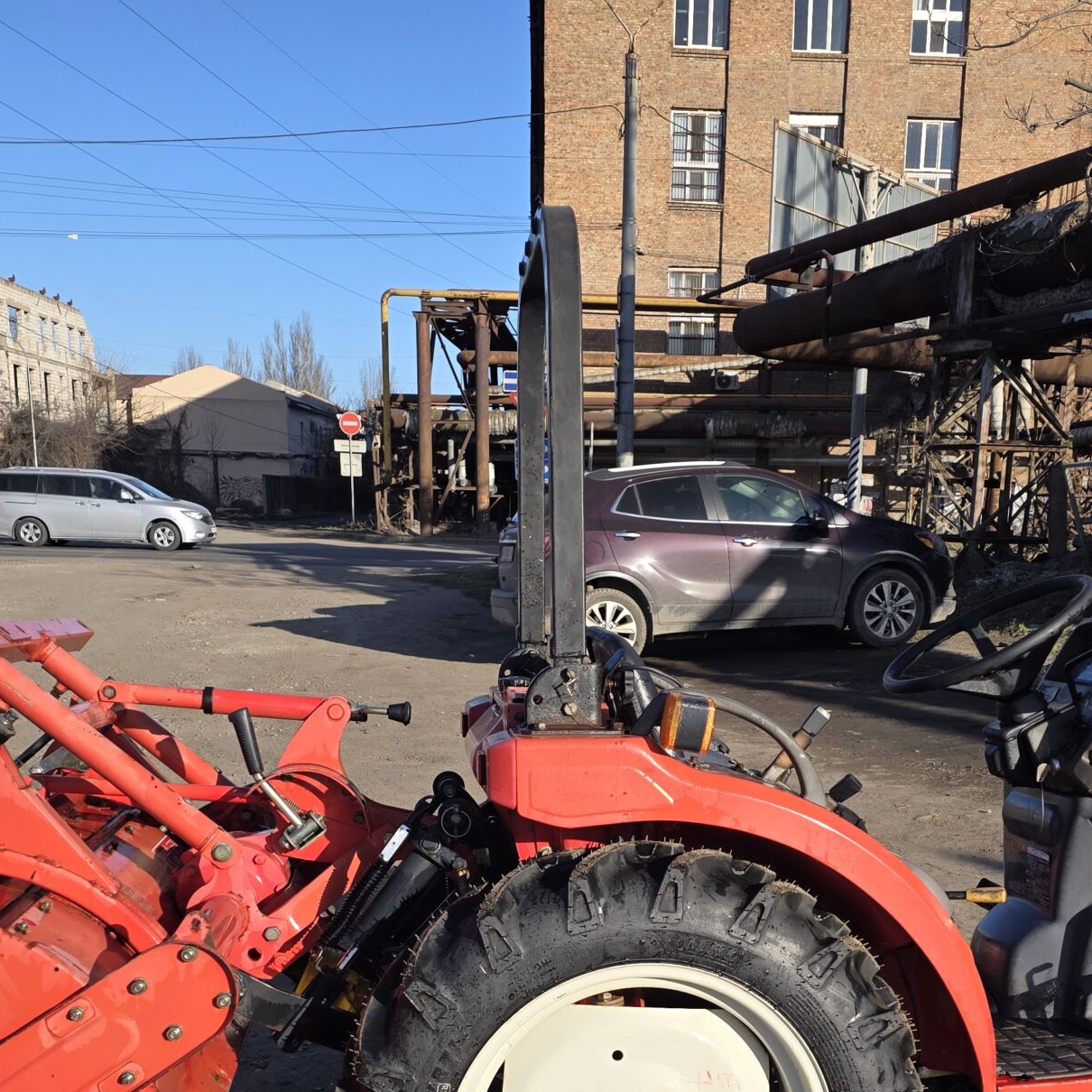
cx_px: 631
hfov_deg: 39.1
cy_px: 861
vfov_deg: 37.9
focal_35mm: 43
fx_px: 1535
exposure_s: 1/4434
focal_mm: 6.3
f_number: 1.7
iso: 80
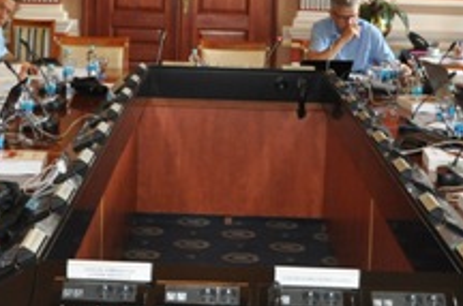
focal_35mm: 89
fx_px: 1142
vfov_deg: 15.3
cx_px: 214
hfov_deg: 22.9
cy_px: 166
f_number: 3.8
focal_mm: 20
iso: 800
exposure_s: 1/60
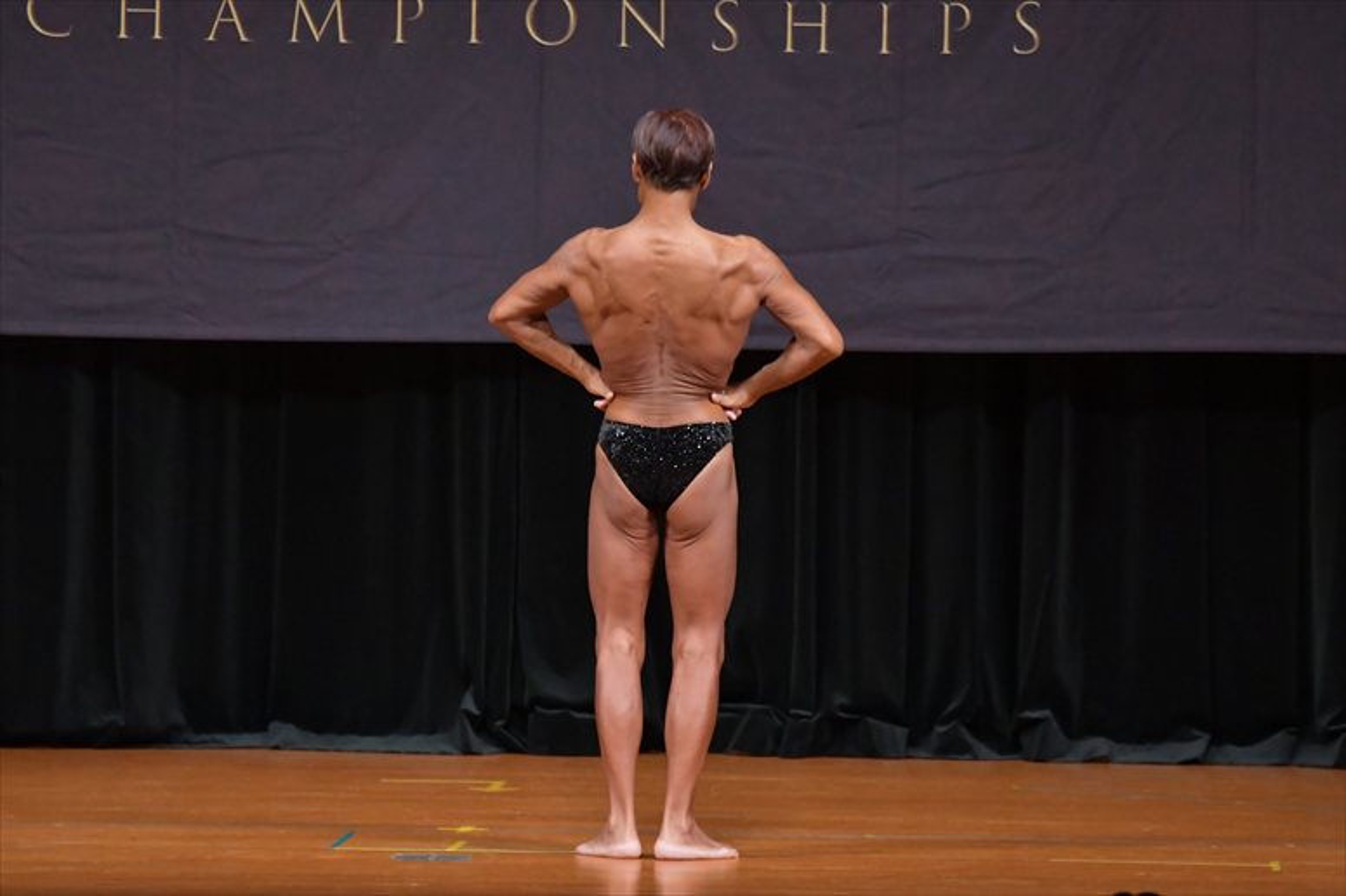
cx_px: 673
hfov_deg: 7.6
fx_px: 10090
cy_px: 448
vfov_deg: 5.1
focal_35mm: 270
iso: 5000
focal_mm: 180
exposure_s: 1/400
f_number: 5.6
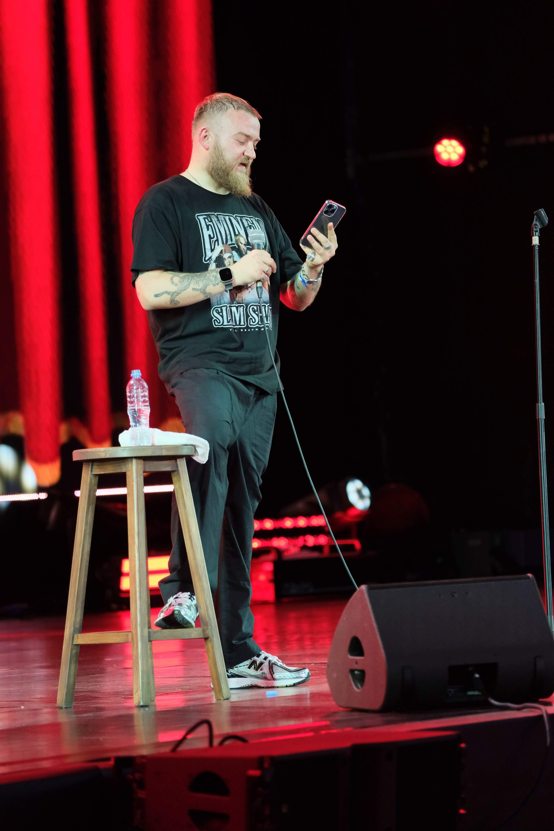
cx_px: 277
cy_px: 416
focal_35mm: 210
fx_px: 4847
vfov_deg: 9.8
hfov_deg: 6.5
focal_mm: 140
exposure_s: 1/210
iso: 1600
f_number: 2.8
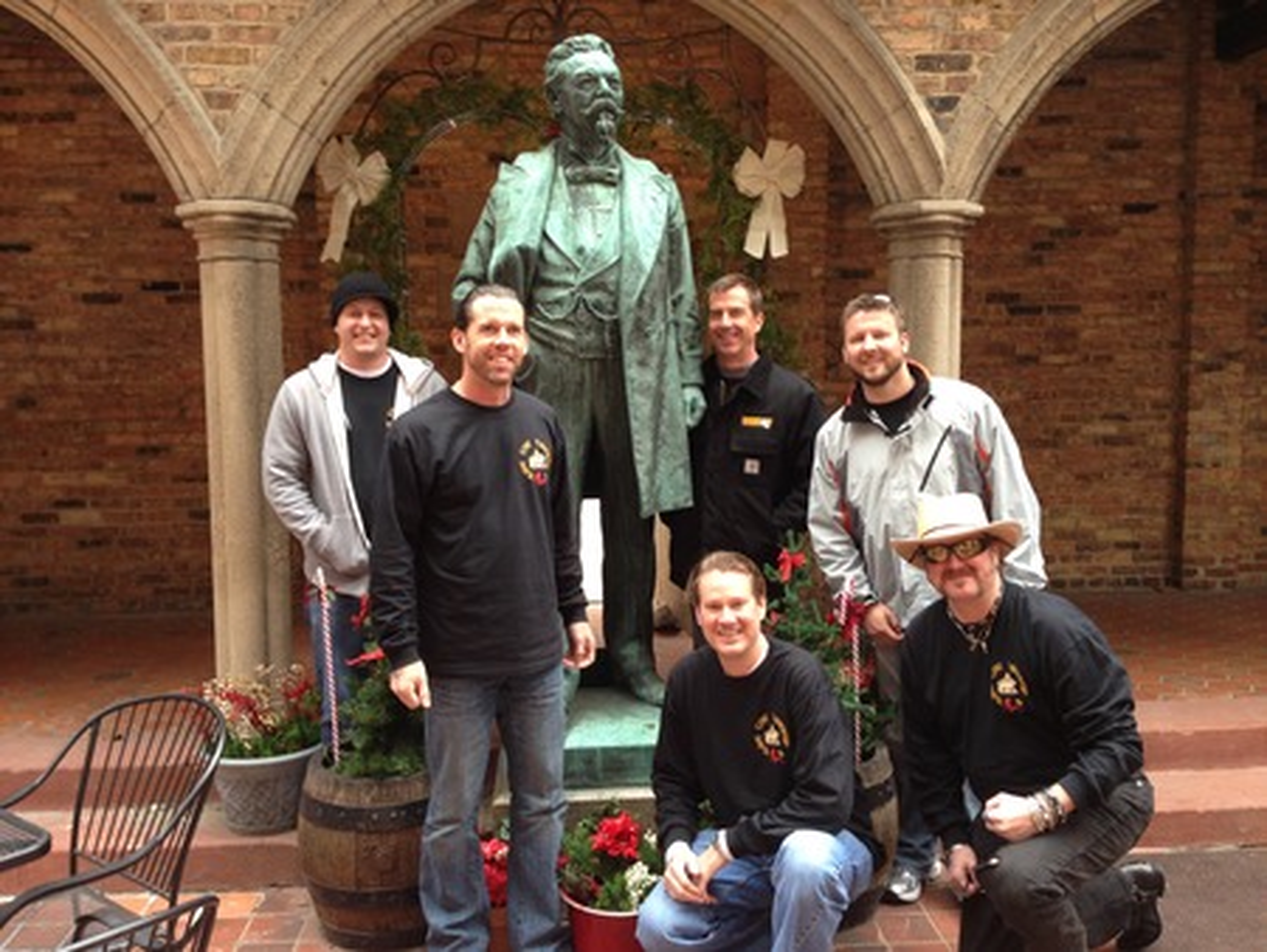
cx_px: 634
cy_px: 476
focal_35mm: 33
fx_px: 1208
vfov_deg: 43.0
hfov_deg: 55.3
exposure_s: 1/40
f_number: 2.4
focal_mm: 4.13
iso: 64
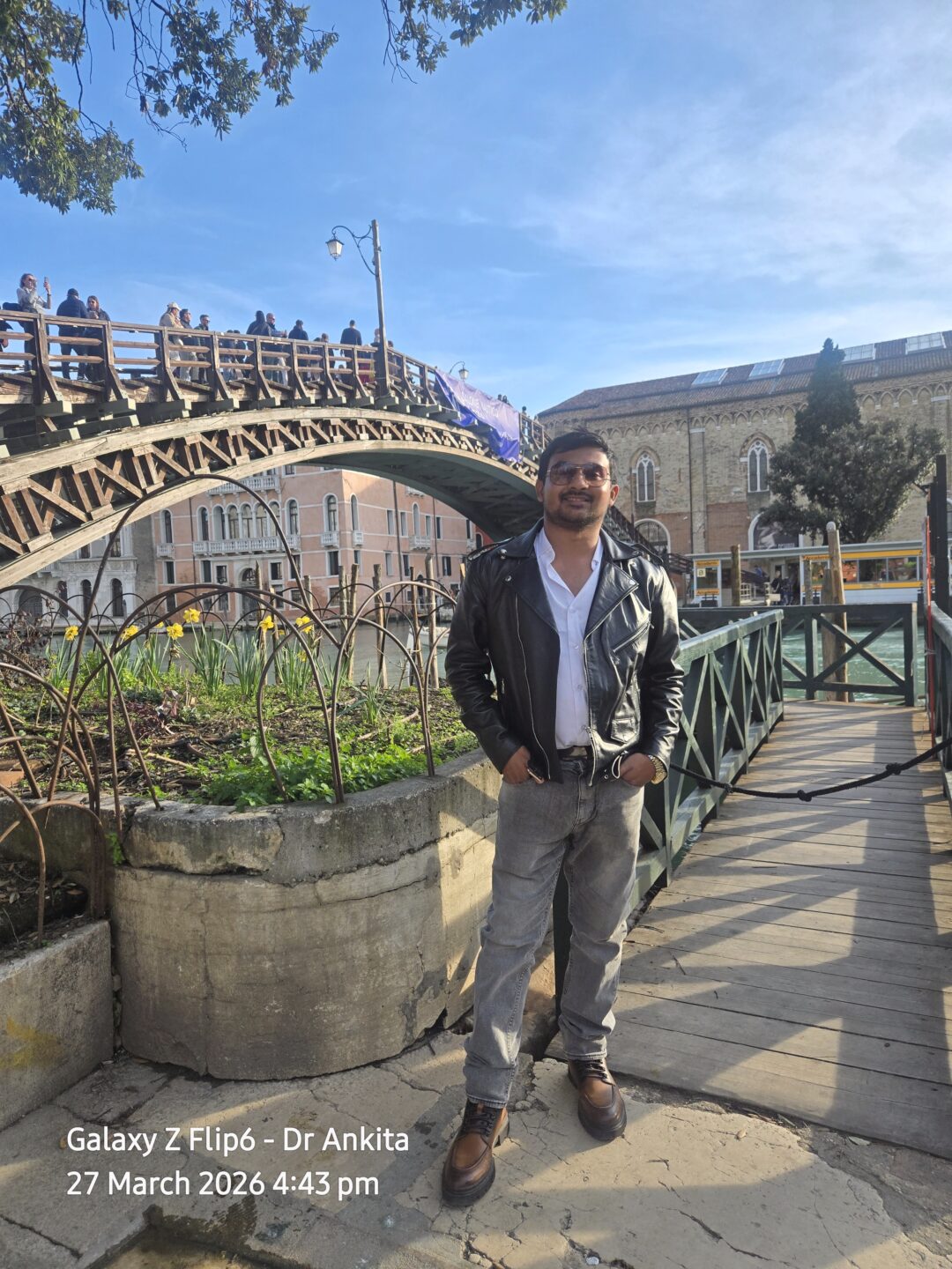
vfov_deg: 73.9
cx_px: 476
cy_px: 634
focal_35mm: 23
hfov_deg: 58.9
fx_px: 843
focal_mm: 5.4
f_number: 1.8
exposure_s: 1/2921
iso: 80
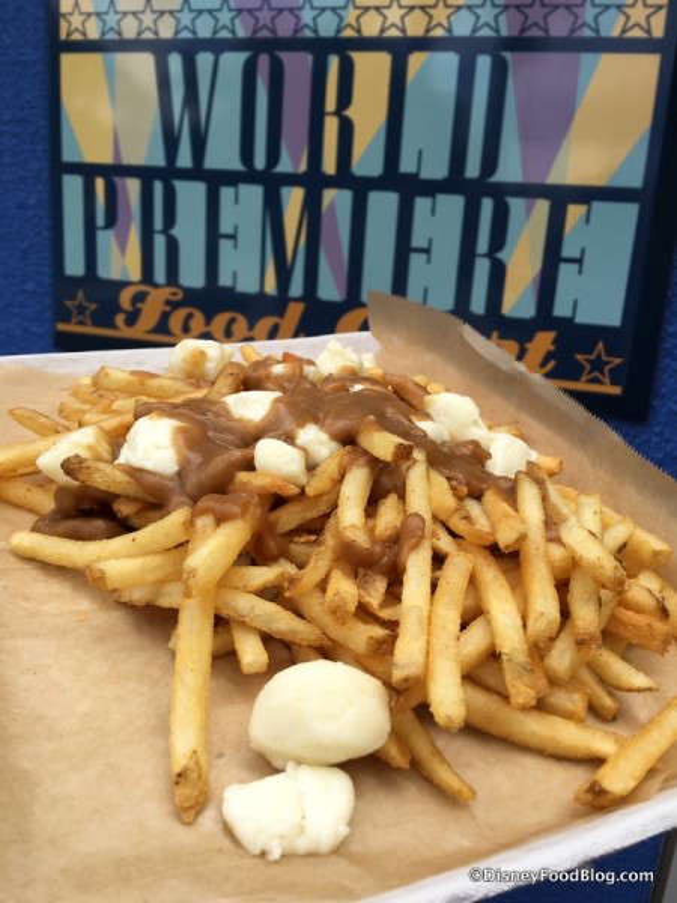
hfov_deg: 48.2
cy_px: 452
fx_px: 756
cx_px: 338
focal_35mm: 29
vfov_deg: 61.7
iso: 25
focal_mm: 4.15
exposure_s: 1/646
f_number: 2.2
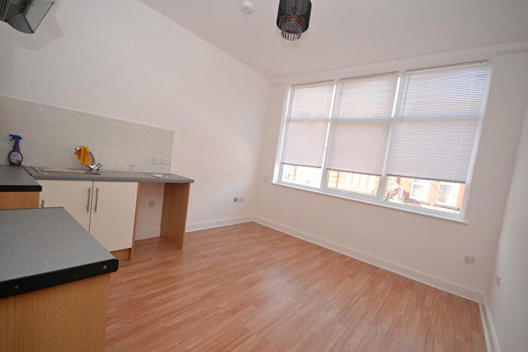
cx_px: 264
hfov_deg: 100.4
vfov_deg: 77.4
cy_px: 176
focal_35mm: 15
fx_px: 220
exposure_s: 1/125
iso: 320
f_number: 5.6
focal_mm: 10
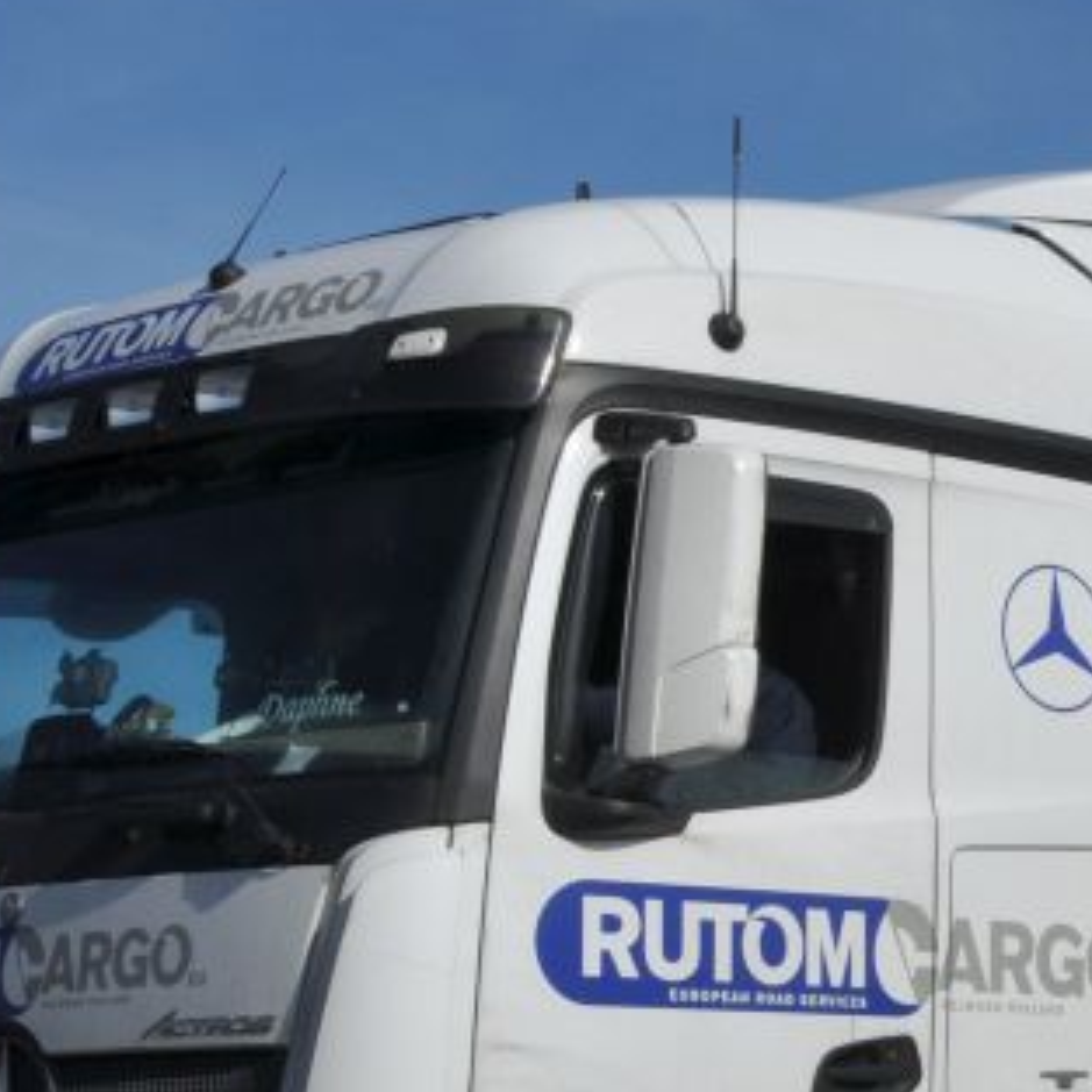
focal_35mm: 127
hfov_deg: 12.9
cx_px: 1710
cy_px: 839
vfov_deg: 13.7
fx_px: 4533
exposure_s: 1/500
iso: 200
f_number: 11
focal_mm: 26
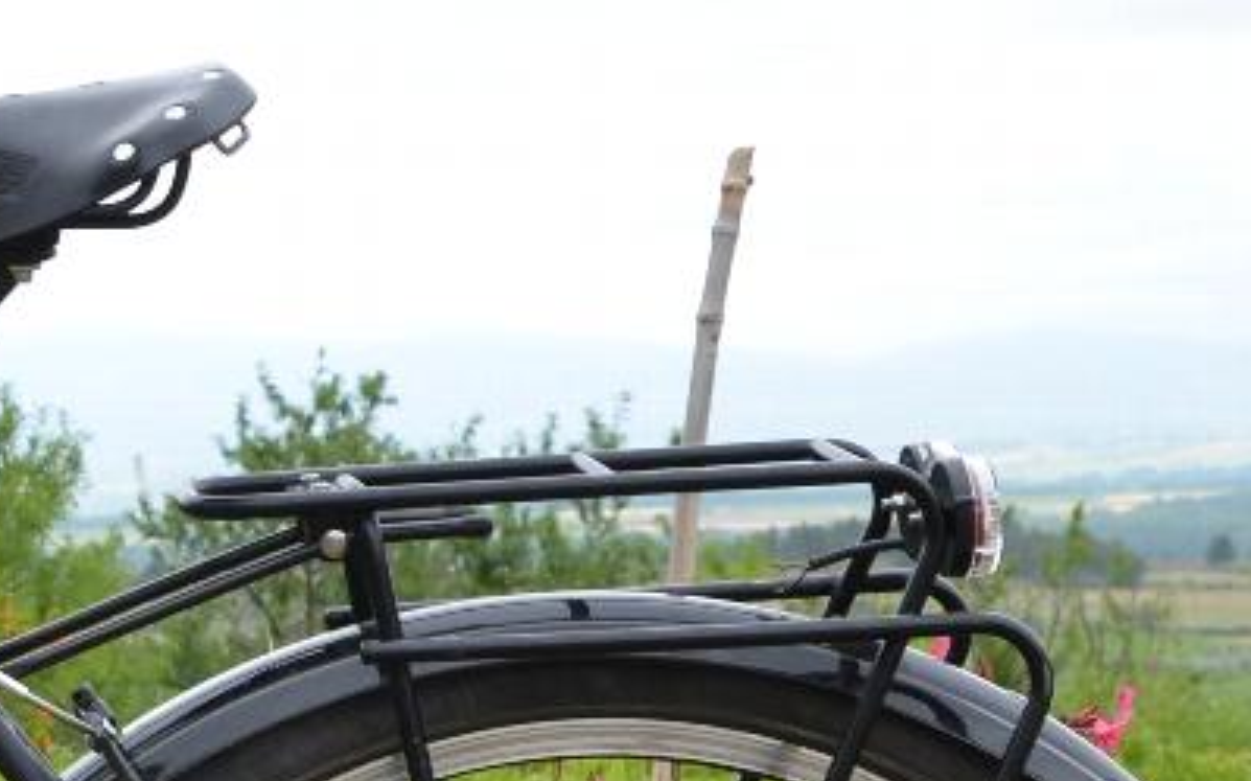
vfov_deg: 8.5
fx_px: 5216
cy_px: 954
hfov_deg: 13.1
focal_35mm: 153
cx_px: -499
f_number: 8
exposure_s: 1/250
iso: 200
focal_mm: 25
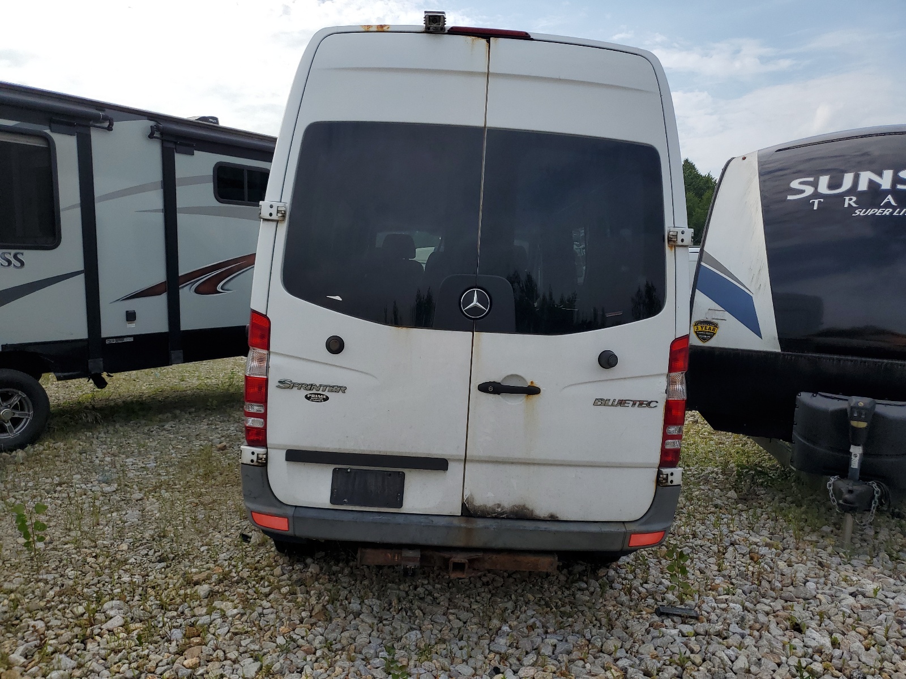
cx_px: 453
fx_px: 680
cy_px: 340
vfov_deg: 53.1
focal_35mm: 26
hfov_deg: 67.3
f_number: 1.5
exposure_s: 1/5000
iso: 50
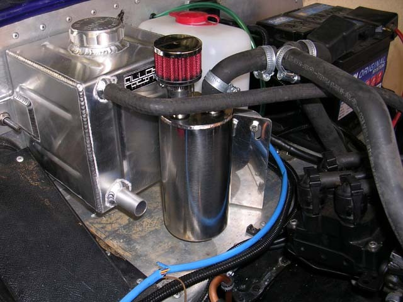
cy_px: 151
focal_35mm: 38
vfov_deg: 37.7
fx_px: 442
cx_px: 202
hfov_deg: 49.0
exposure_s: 1/60.1
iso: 50
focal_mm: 5.8
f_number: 2.8
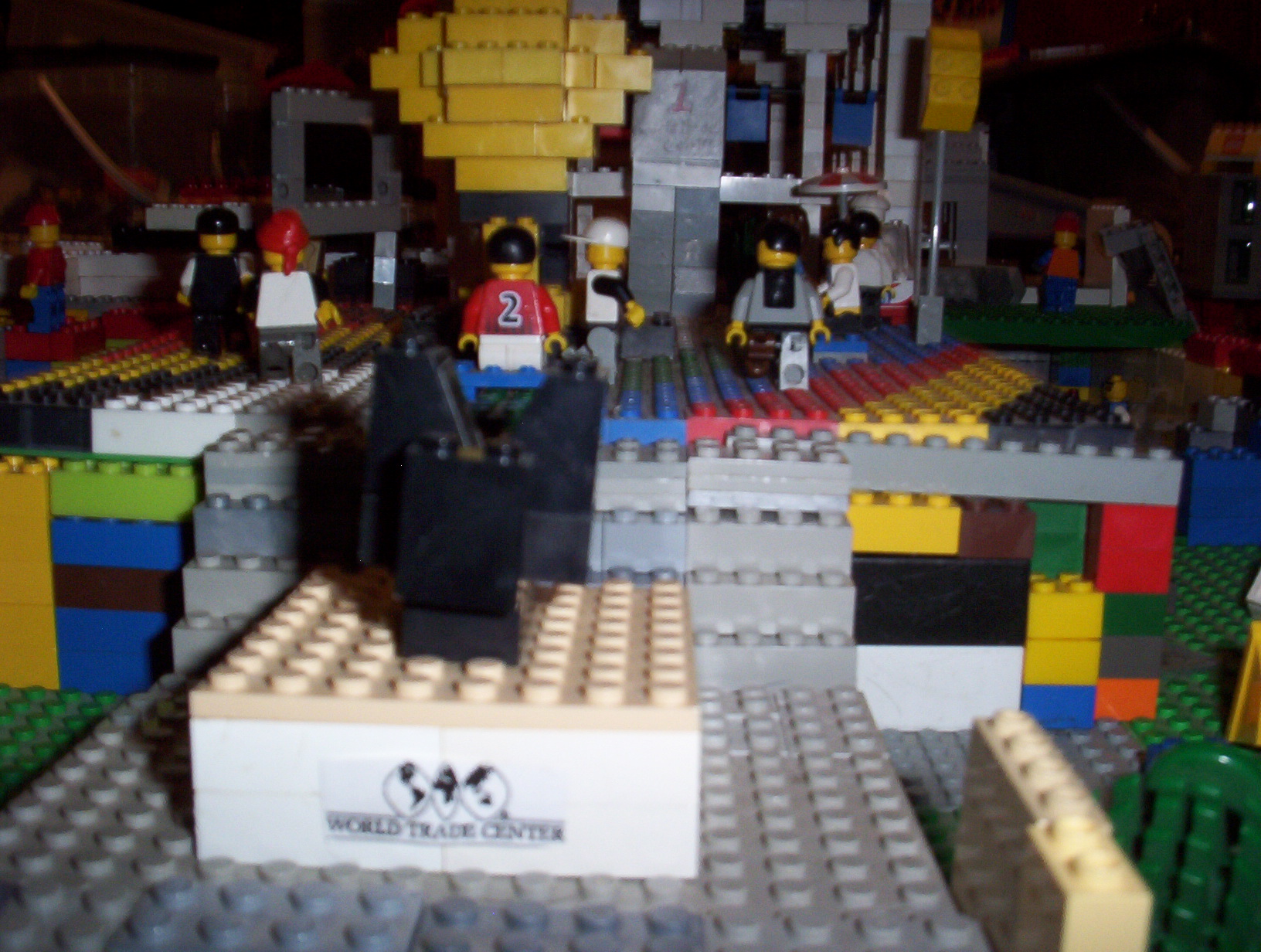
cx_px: 630
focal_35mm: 39
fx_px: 1424
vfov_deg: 37.0
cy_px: 476
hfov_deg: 47.8
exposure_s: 1/30
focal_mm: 6
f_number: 4.5
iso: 140
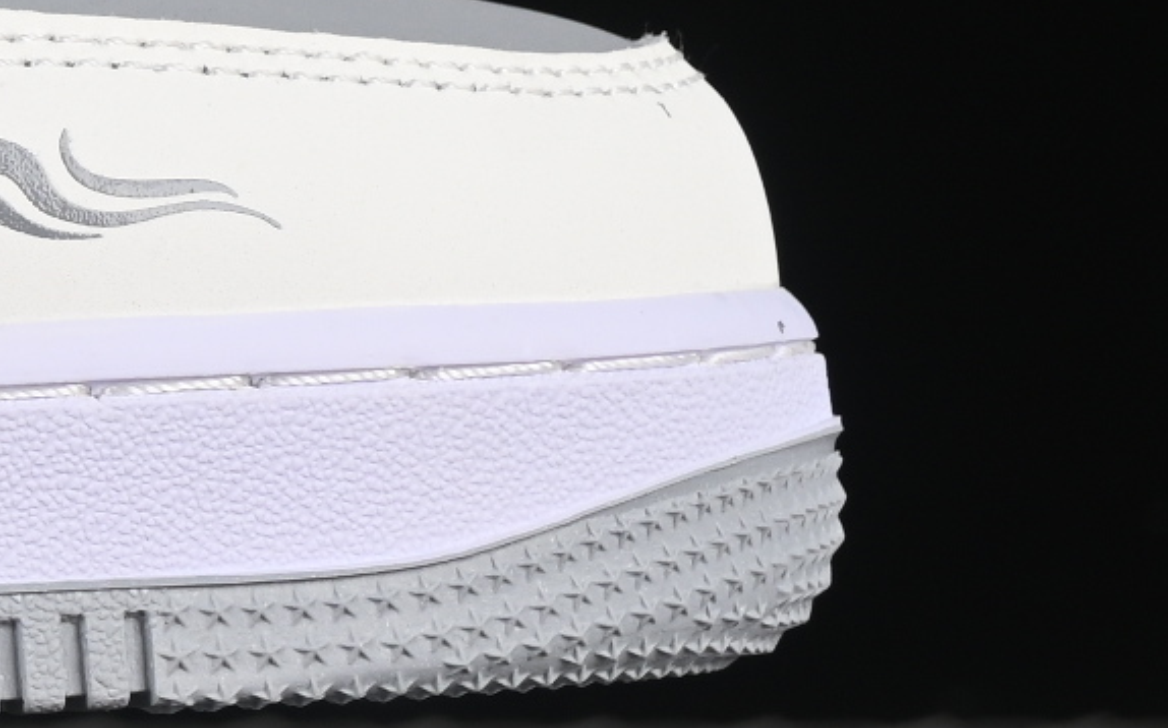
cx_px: -1099
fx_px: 11803
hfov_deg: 5.6
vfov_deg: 3.5
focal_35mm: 371
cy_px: -433
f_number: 8
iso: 160
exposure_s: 1/80
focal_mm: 50
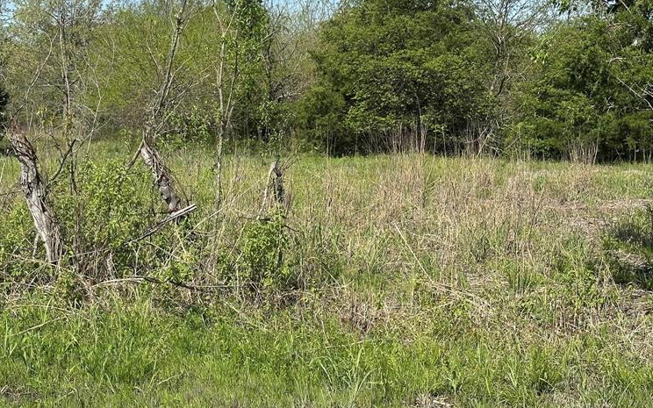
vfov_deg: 18.6
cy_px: 166
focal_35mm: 70
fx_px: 1246
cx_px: 217
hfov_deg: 29.2
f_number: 1.78
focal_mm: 6.86
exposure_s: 1/3472
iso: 64
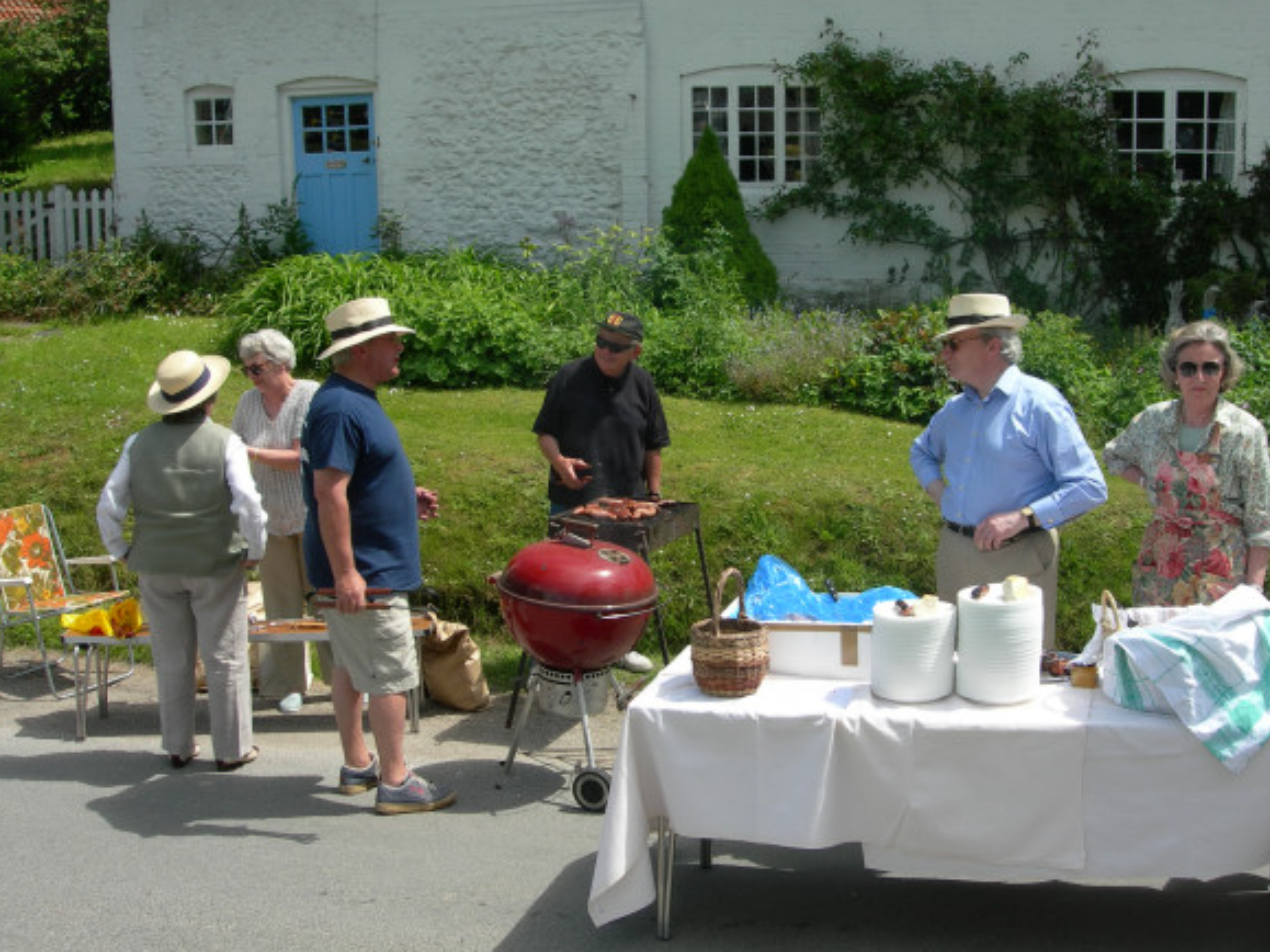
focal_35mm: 42
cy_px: 430
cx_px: 689
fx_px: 1541
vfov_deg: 34.3
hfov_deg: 44.8
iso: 50
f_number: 4.8
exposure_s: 1/400
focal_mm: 7.8
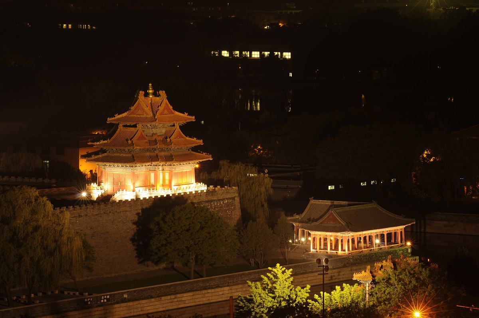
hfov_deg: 9.5
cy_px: 159
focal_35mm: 218
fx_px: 2890
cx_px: 240
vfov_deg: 6.3
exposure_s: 6
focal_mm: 145
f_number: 14
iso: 200
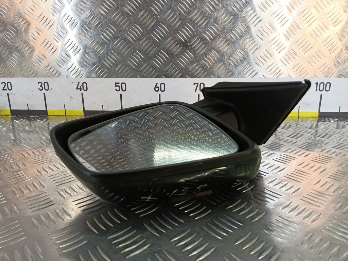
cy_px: 130
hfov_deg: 73.9
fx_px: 231
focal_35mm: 23
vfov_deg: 58.9
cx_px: 174
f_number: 1.6
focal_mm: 4.11
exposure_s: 1/100
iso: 127
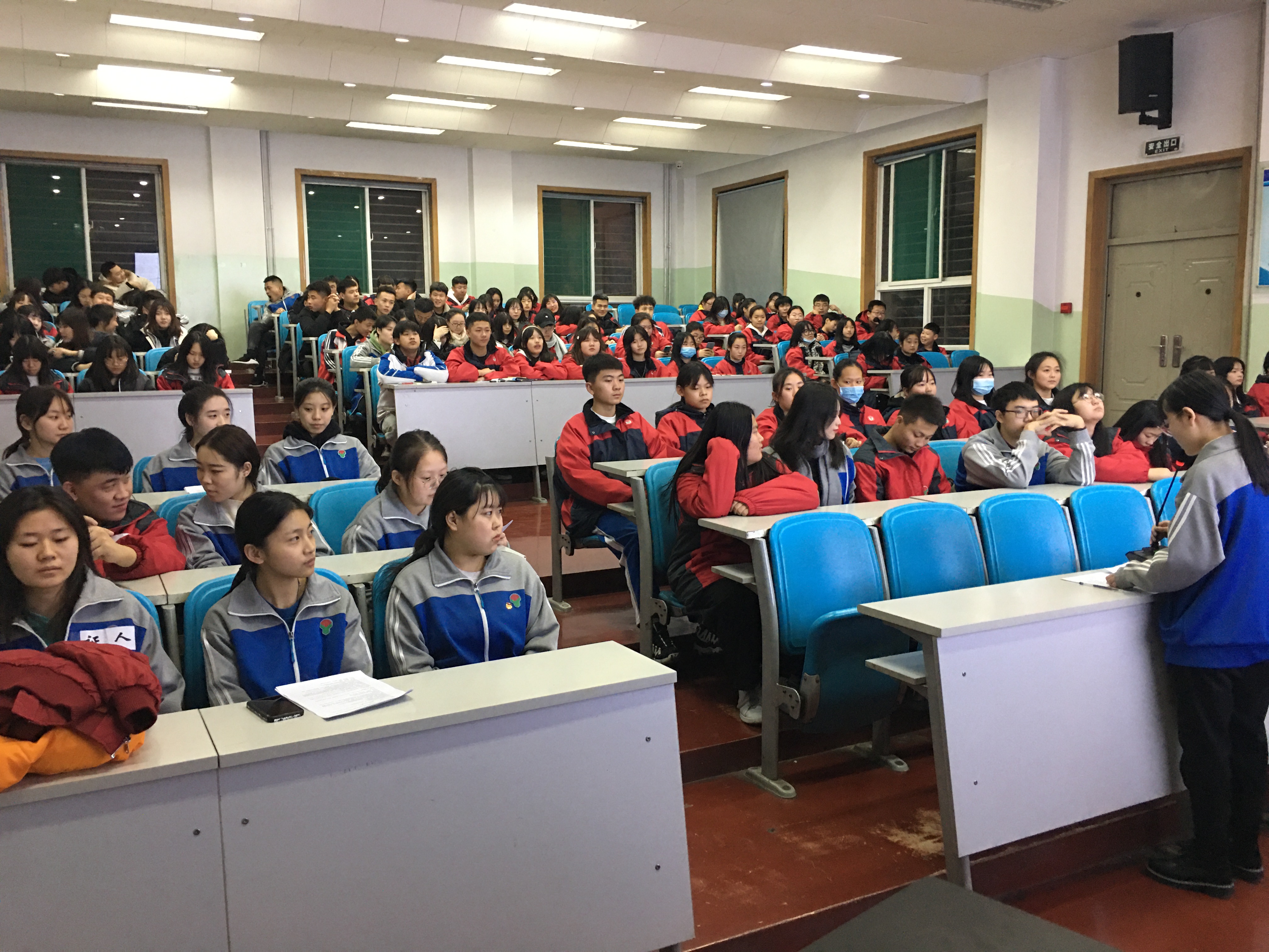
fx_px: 1063
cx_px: 634
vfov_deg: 48.2
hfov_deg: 61.7
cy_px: 476
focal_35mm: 29
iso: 80
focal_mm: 4.15
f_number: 2.2
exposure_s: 1/10
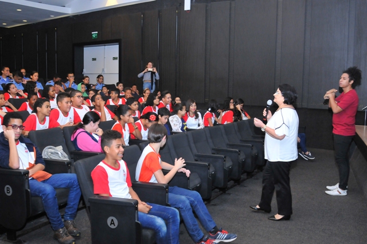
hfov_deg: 53.2
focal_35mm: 36
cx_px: 184
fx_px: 367
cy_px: 122
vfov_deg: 36.8
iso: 1600
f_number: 4.5
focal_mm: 24
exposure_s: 1/250
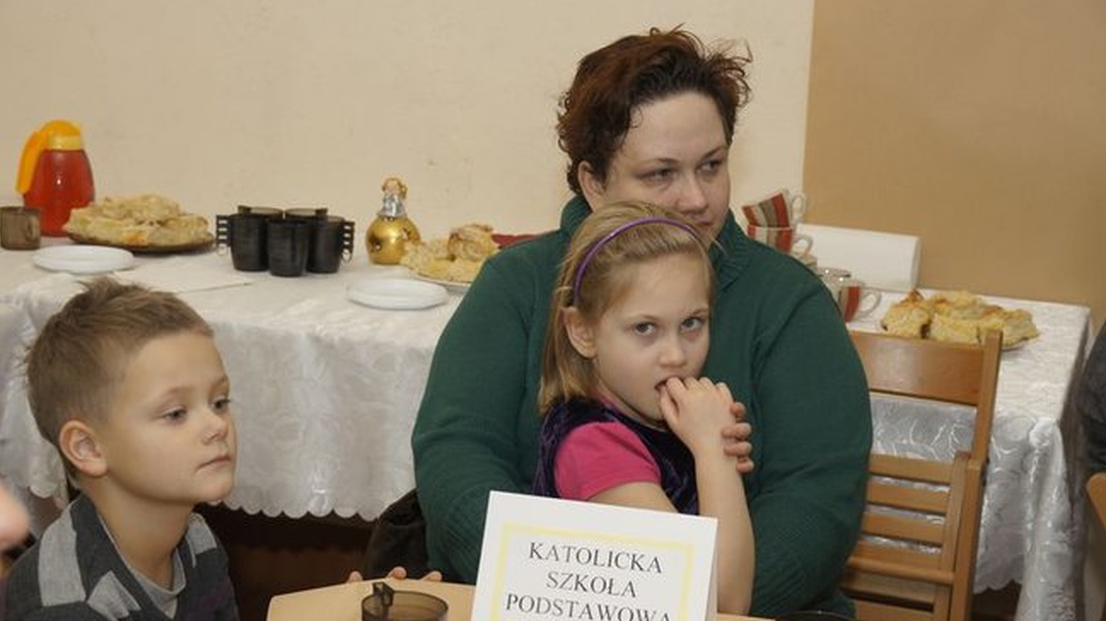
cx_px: 553
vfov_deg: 19.1
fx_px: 1847
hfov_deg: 33.3
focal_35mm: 63
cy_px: 336
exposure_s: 1/80
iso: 400
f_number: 5.6
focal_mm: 40
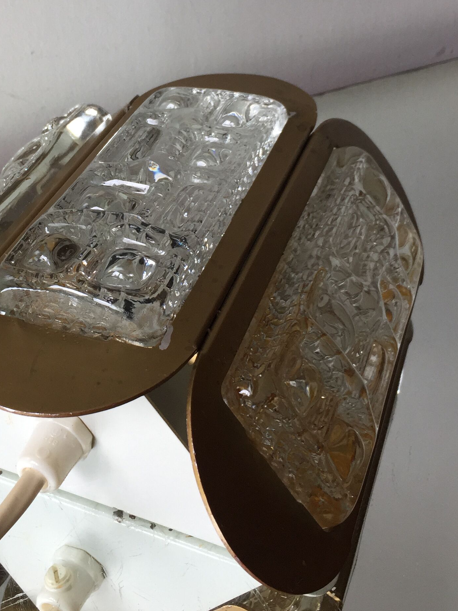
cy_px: 187
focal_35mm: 51
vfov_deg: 37.0
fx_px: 900
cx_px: 115
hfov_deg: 28.2
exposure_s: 1/100
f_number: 2.2
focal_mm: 4.15
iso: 50
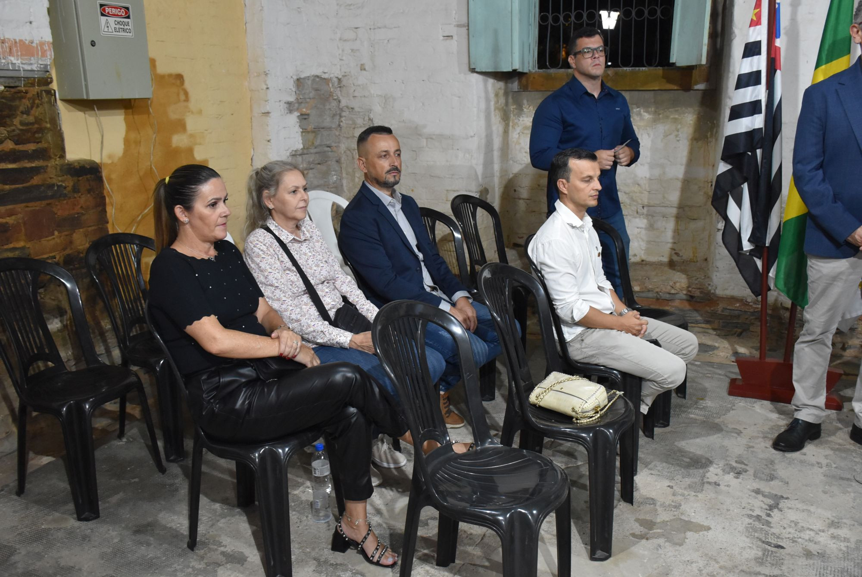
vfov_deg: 40.0
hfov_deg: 57.2
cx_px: 431
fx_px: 791
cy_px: 288
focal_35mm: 33
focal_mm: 22
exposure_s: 1/60
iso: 1800
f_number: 3.5
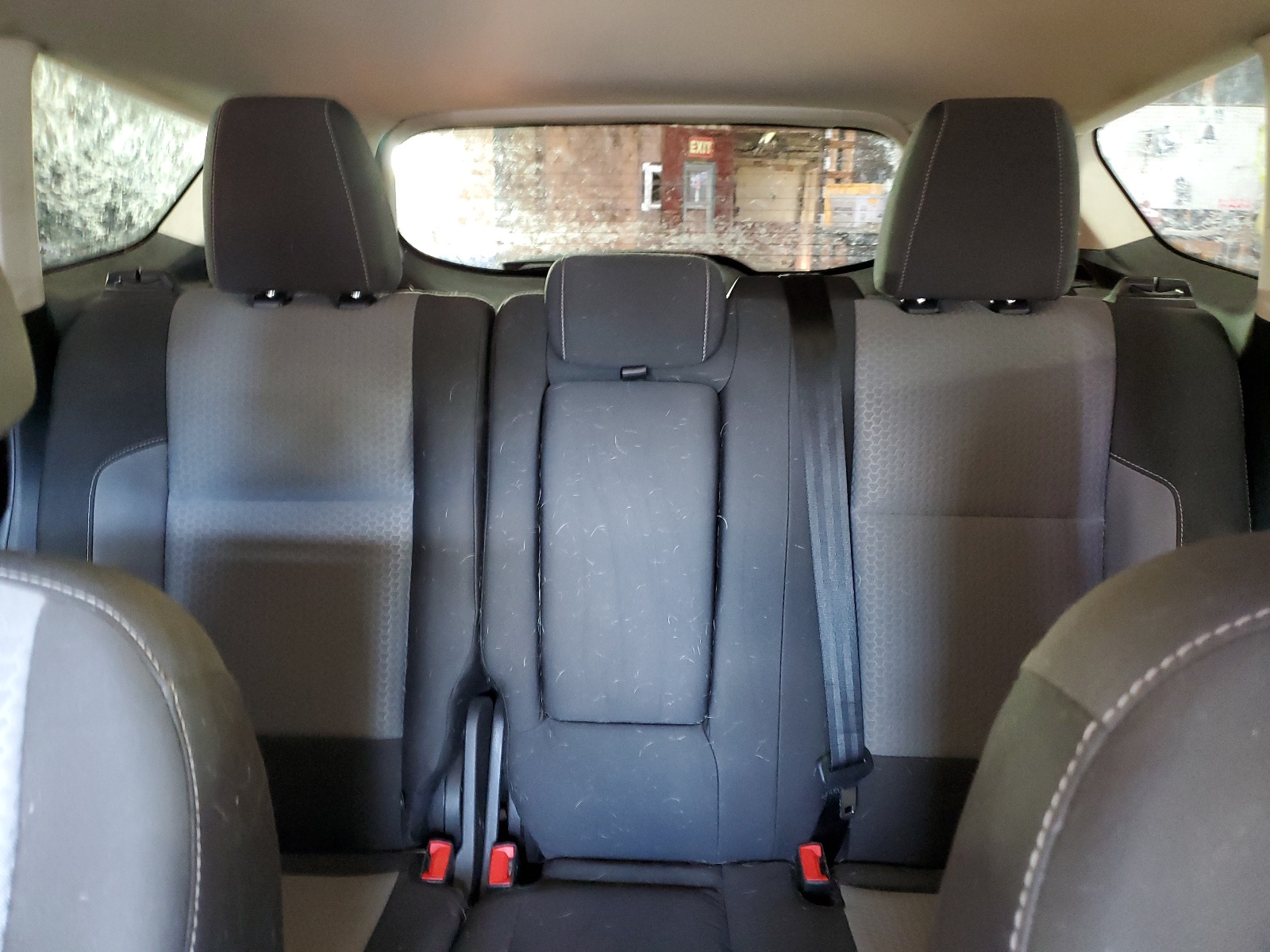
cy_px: 476
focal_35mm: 26
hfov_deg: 67.3
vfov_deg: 53.1
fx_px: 954
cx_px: 635
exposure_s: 1/17
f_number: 1.5
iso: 308
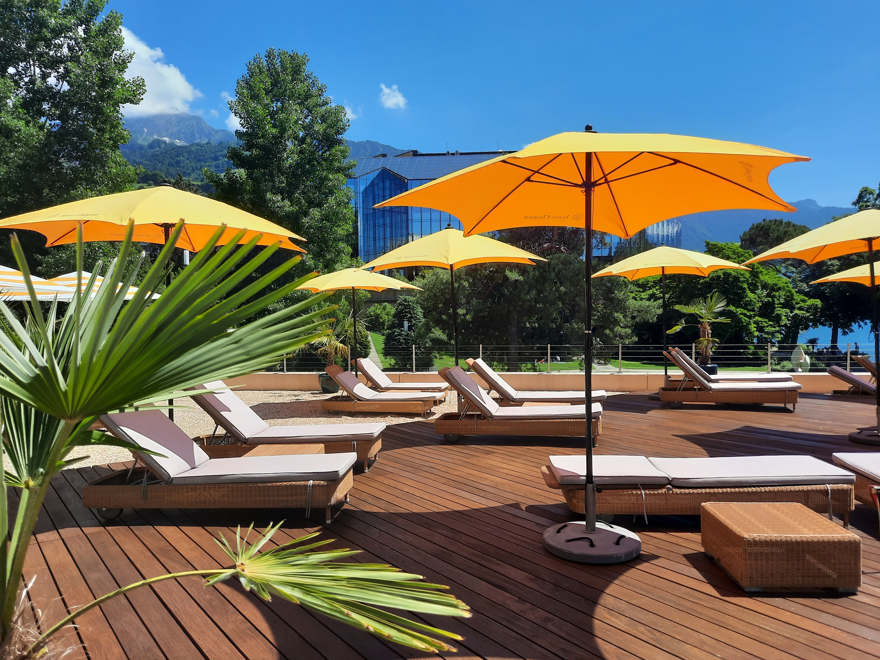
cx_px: 440
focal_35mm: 25
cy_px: 330
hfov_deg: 69.4
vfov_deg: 54.9
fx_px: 636
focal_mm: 4.6
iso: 32
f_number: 2
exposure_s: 1/1272
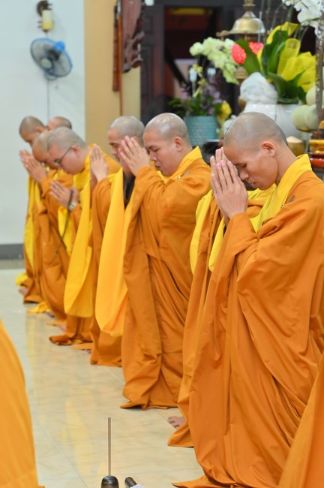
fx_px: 1353
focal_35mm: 100
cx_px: 162
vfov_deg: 20.4
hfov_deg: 13.7
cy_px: 244
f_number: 5
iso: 1600
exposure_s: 1/60
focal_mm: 100
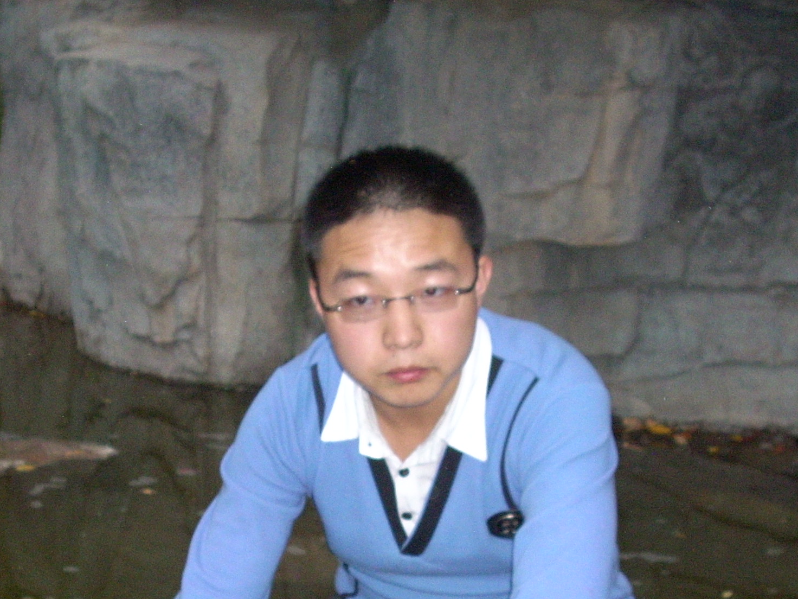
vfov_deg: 18.2
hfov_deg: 24.4
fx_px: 1844
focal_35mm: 80
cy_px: 517
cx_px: 342
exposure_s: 1/60
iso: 259
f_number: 3.1
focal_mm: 7.6
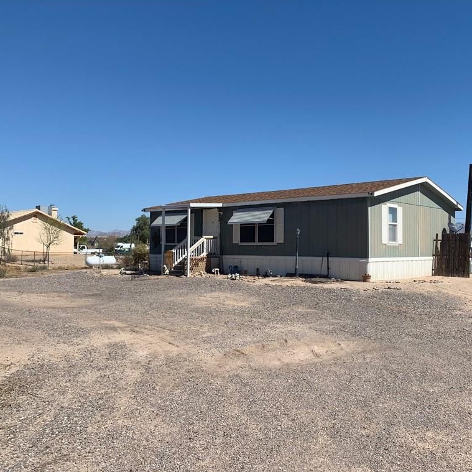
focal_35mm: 31
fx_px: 478
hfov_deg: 52.3
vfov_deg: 52.5
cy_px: 234
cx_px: 277
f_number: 1.8
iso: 25
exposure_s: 1/3401
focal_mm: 4.25
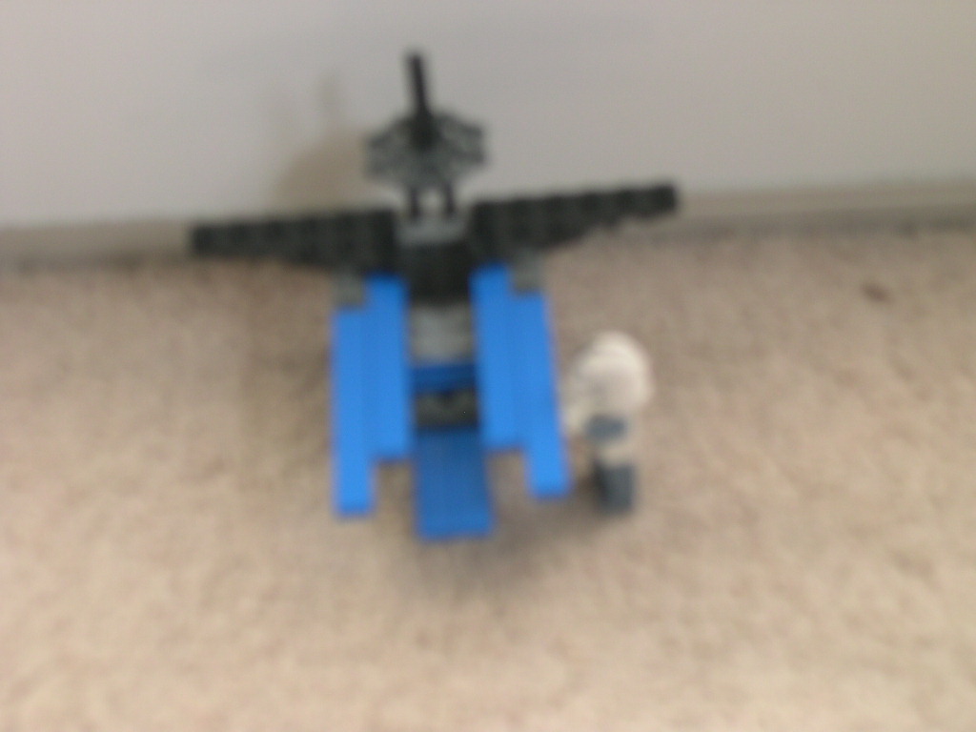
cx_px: 488
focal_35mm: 114
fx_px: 3214
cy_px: 366
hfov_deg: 17.3
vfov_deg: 13.0
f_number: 4.9
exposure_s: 1/18.3
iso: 100
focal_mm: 24
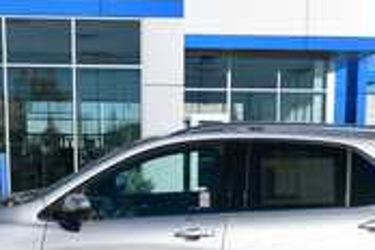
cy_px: 253
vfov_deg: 19.2
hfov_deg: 29.2
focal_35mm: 69
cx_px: 203
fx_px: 719
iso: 100
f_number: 10
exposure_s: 1/400
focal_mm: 20
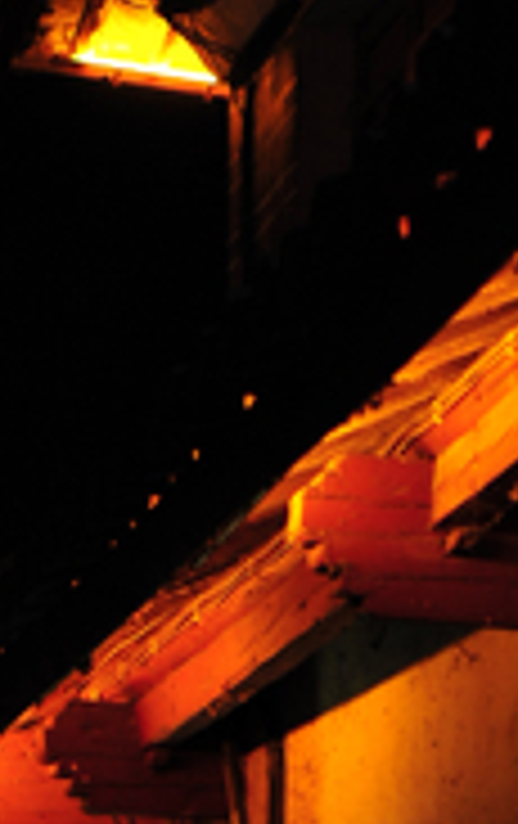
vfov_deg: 11.8
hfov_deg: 7.4
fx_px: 3937
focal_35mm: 175
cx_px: -221
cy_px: -23
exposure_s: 1/30
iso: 1000
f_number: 2
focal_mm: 35
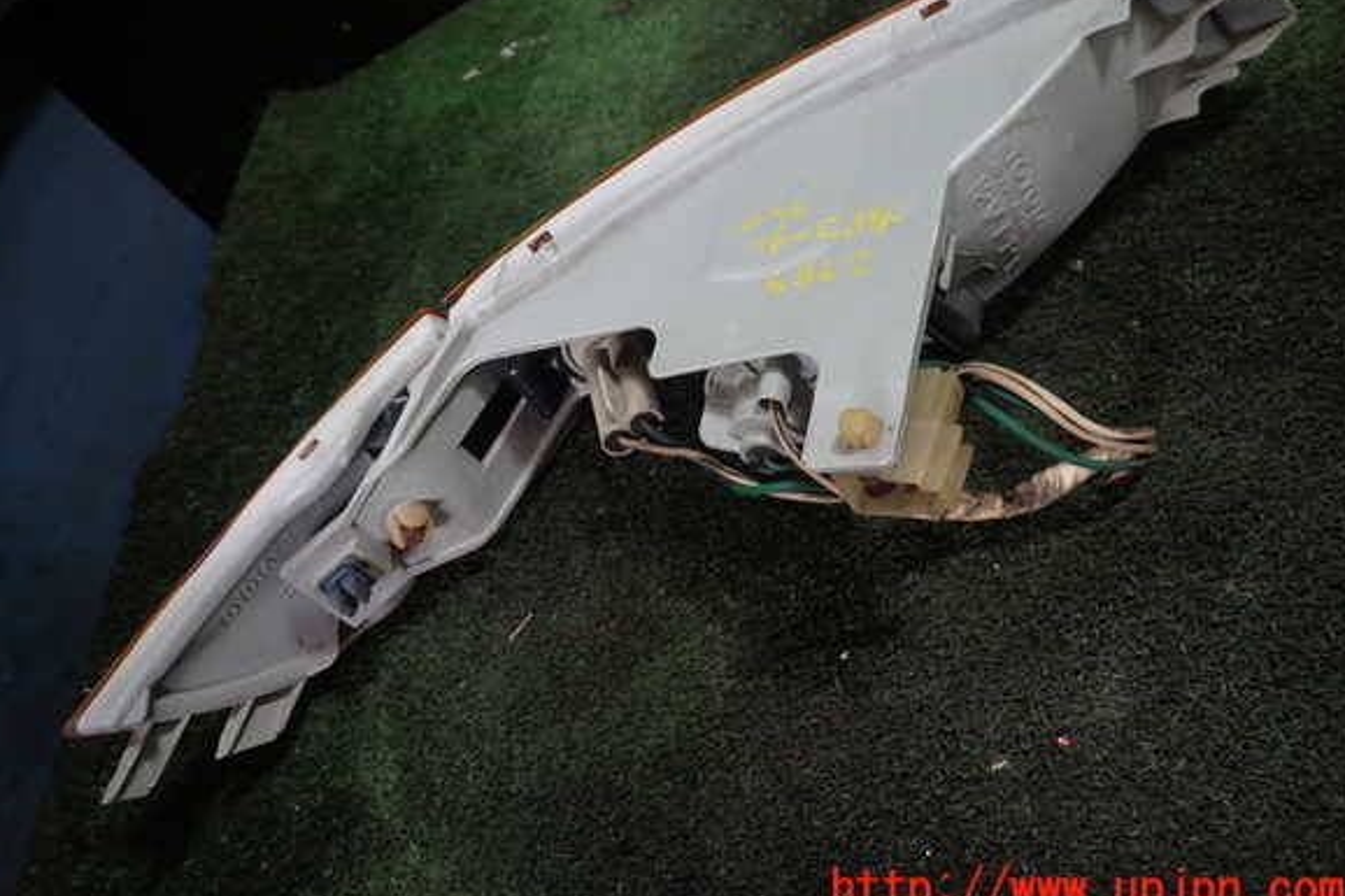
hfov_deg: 67.4
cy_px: 396
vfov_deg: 47.8
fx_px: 1008
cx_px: 659
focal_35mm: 27
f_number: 2
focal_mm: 4.5
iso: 200
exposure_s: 1/60
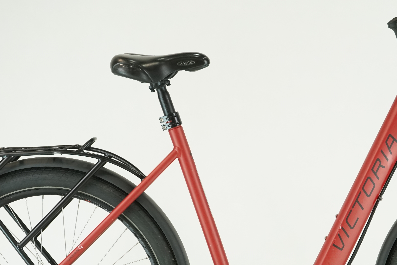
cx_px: 288
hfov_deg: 19.5
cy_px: 203
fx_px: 1147
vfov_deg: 13.1
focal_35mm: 104
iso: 1600
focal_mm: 54
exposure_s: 1/200
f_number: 6.3
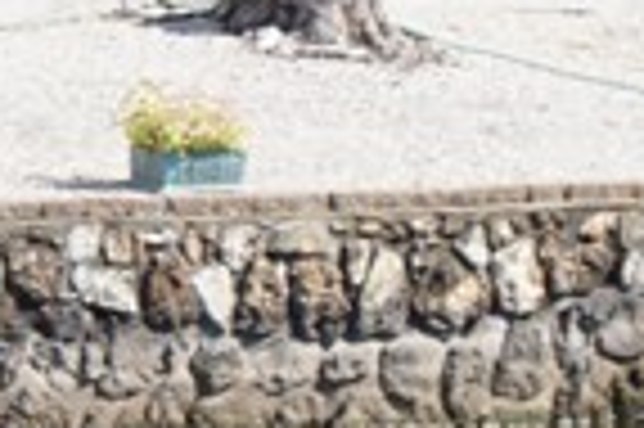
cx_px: 113
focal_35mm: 626
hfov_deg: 3.3
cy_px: -550
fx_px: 11182
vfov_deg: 2.2
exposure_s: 1/125
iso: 100
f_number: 7.1
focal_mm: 55
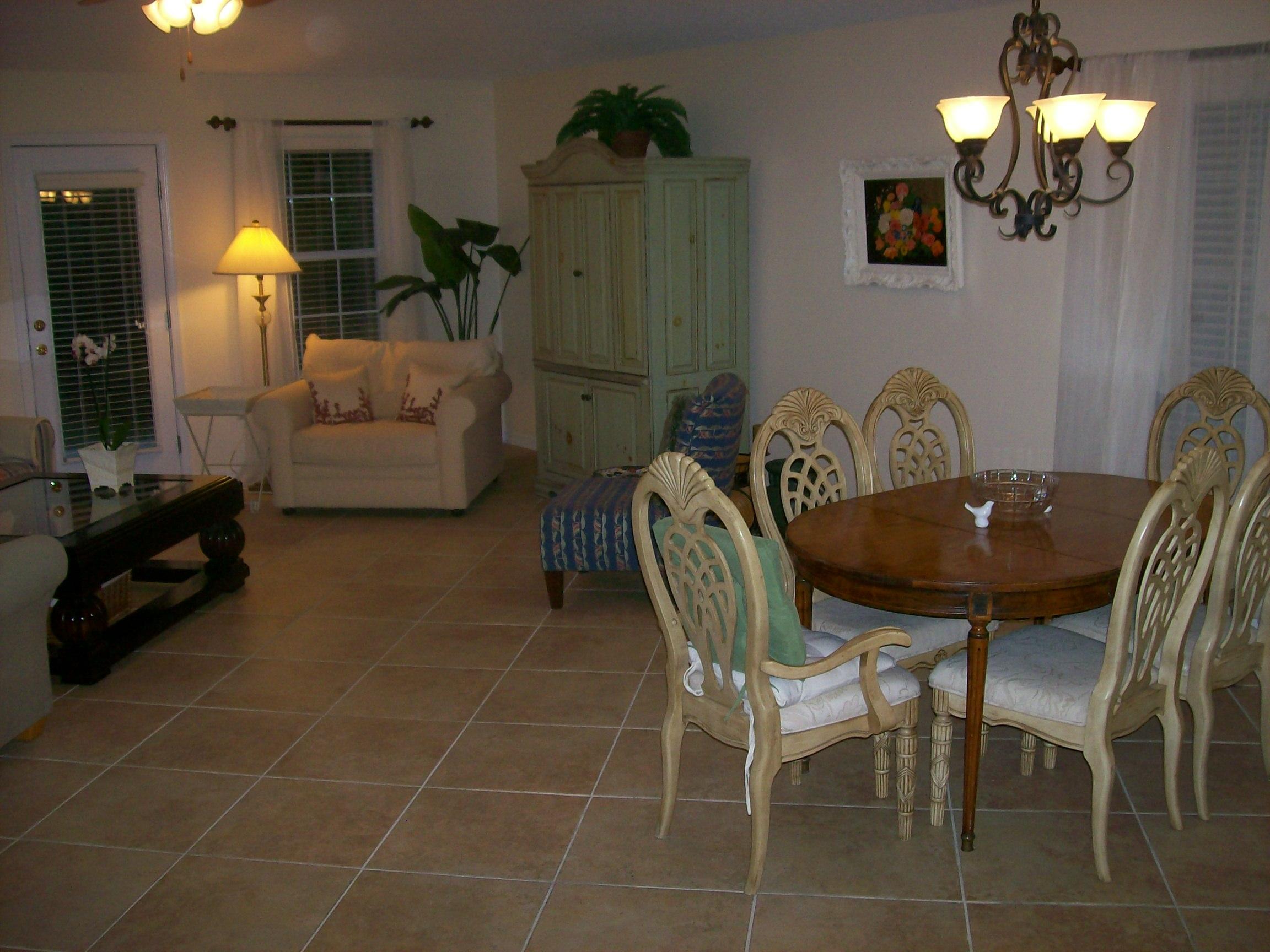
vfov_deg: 39.7
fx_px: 1321
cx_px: 635
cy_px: 476
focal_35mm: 36
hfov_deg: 51.4
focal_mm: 6
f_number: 2.7
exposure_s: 1/64
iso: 80
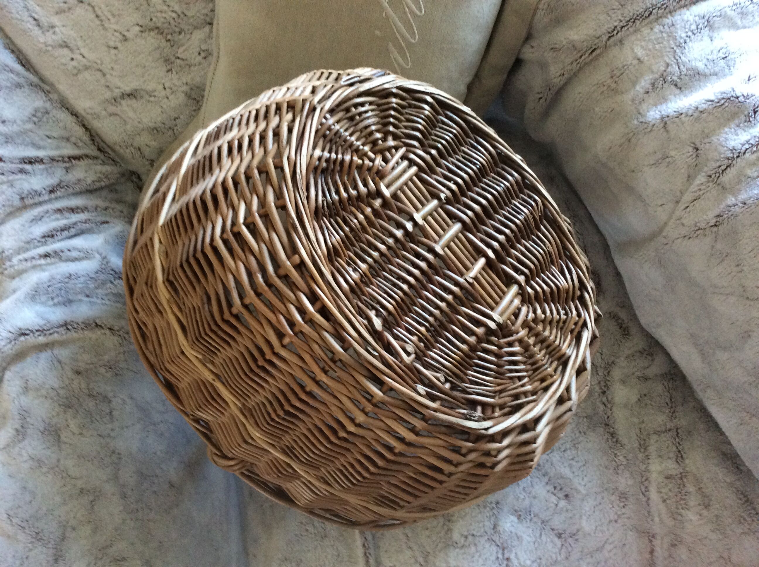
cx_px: 380
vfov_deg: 44.1
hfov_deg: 56.9
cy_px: 284
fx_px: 701
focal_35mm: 32
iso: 250
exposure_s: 1/25
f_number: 2.4
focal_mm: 3.3
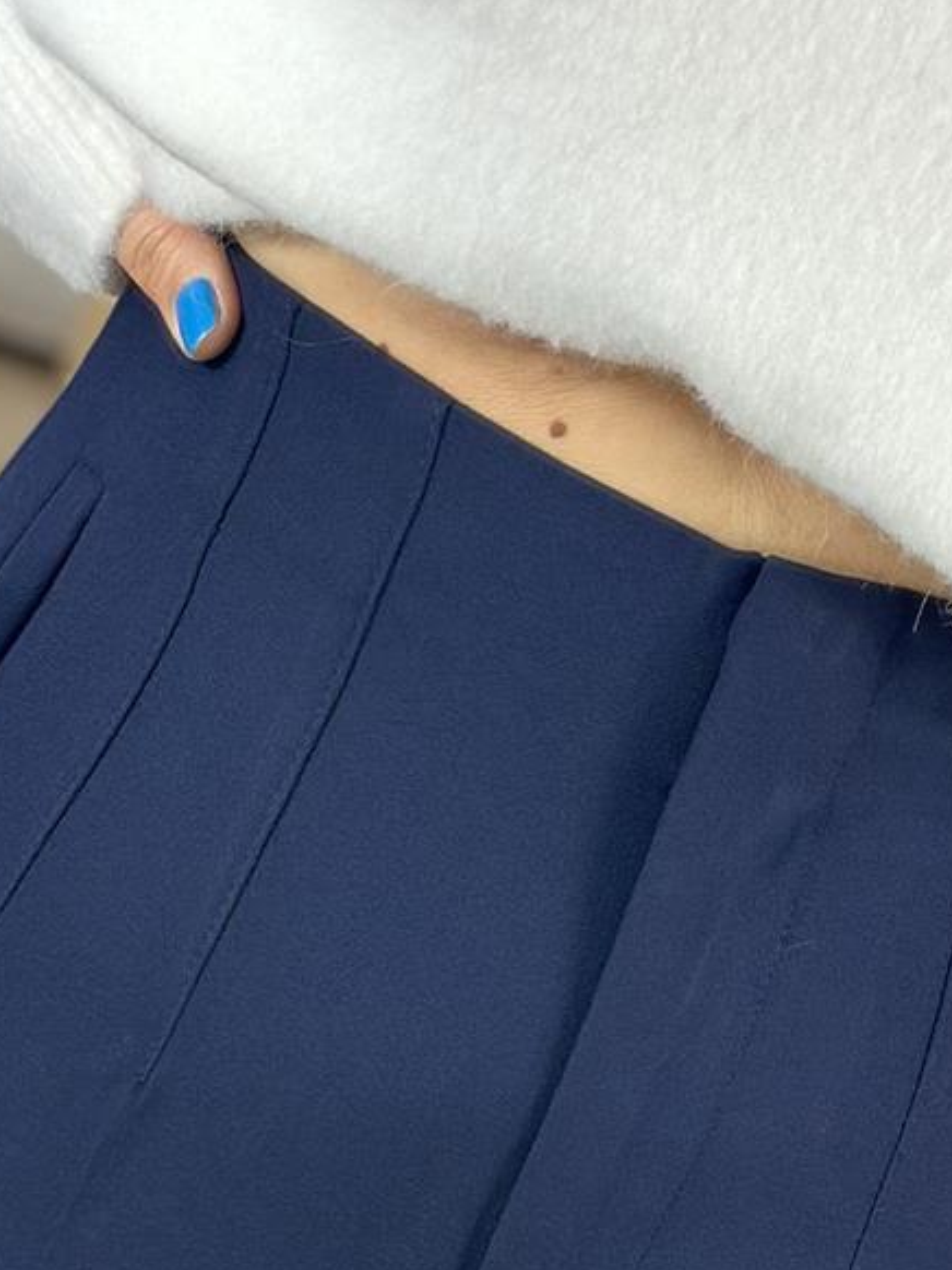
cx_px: 441
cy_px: 1525
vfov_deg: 14.5
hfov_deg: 11.2
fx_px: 4844
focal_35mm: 132
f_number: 1.78
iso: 125
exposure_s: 1/100
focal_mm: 6.86
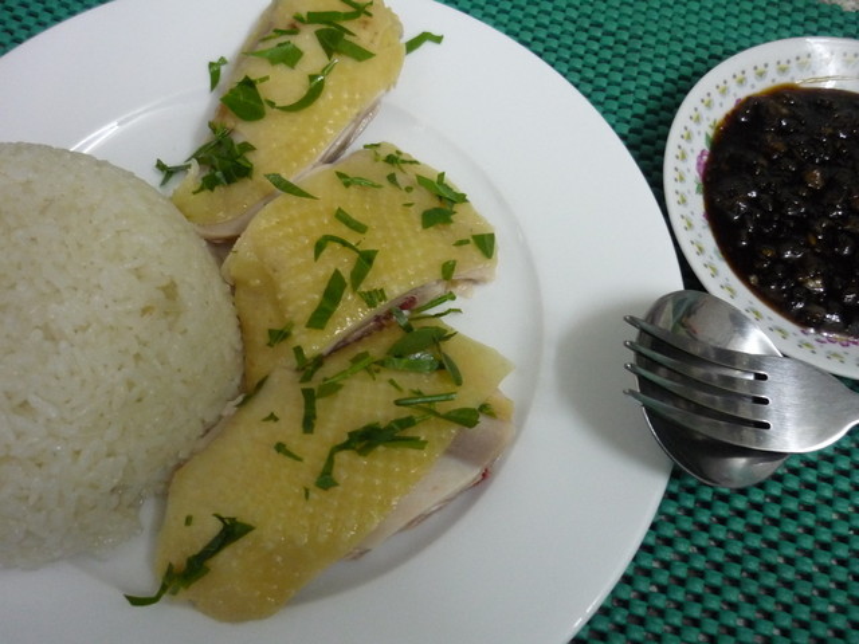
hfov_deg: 55.4
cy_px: 322
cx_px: 430
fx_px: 819
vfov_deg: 42.9
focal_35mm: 33
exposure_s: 1/20
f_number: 2.8
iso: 400
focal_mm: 5.5
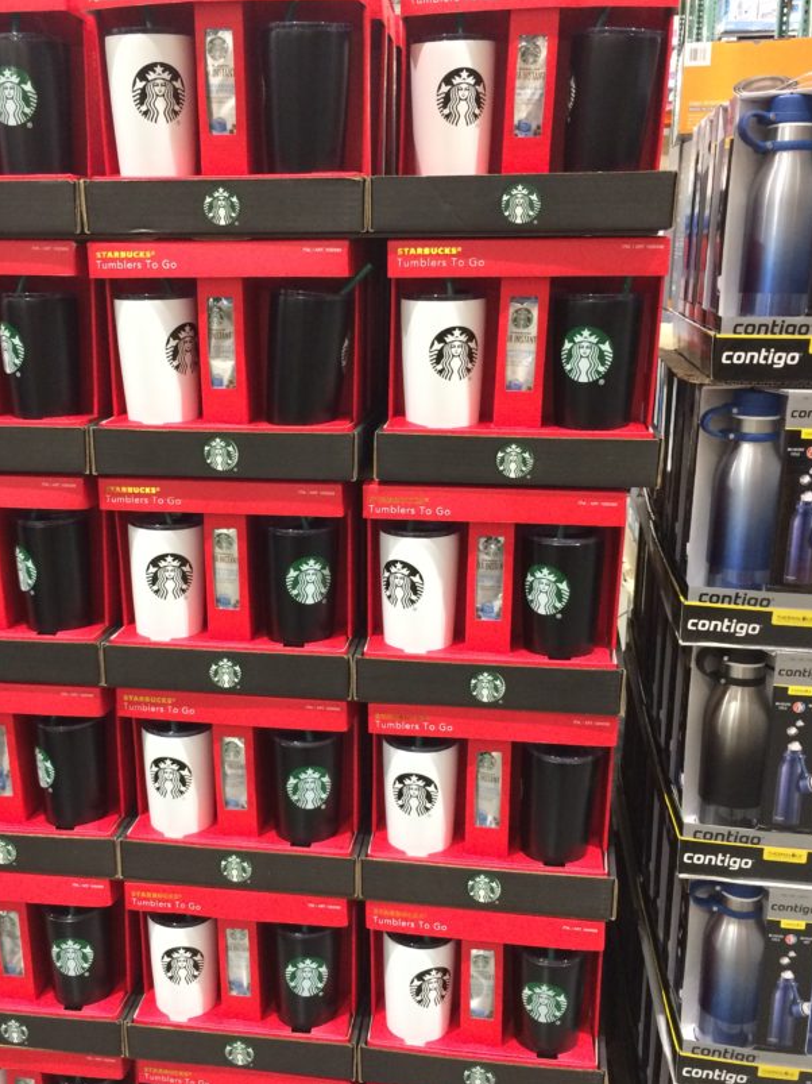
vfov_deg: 50.1
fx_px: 1158
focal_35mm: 37
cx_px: 322
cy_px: 572
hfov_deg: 38.5
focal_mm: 4.15
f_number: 2.2
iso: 250
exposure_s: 1/33
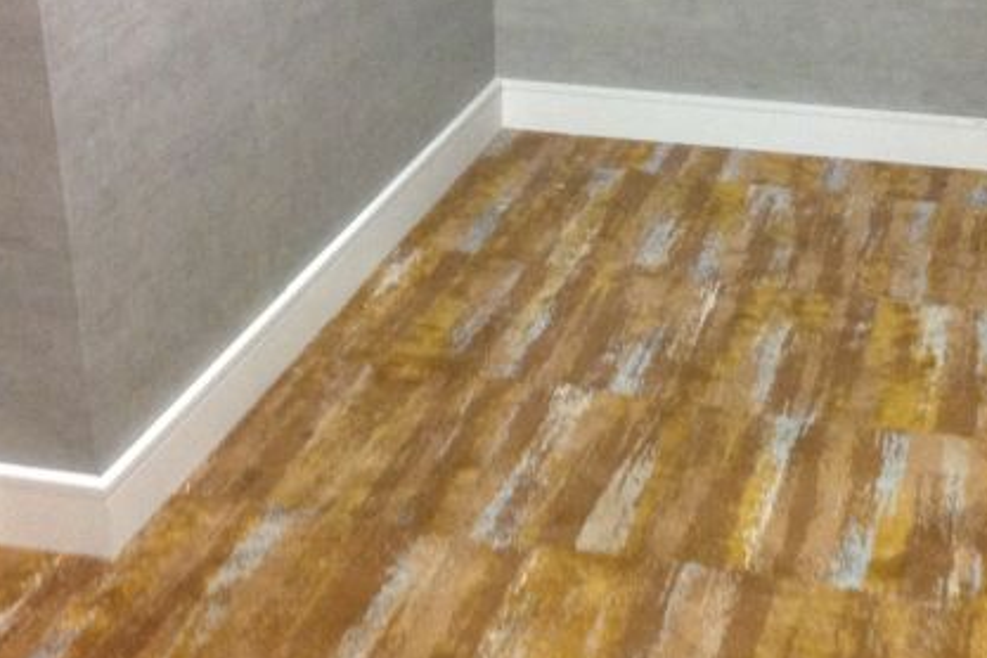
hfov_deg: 28.6
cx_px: 666
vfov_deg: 19.5
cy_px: 355
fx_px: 1919
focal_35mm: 70
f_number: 2.4
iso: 320
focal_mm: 4.28
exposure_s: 1/15
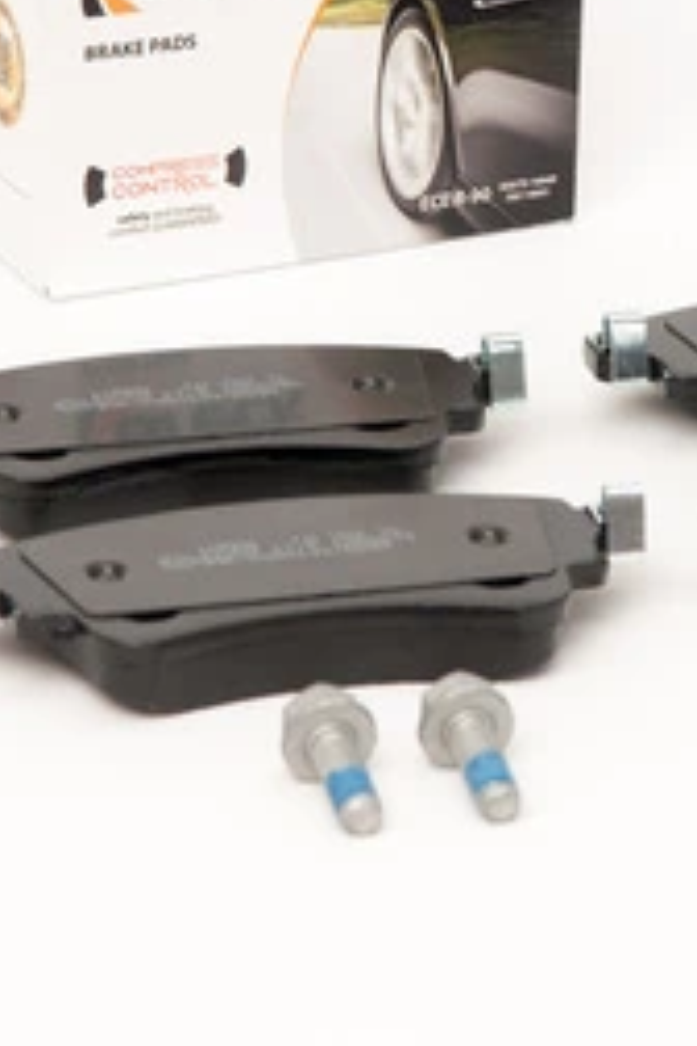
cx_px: 597
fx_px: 6214
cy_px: 266
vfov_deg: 9.6
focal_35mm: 214
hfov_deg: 6.4
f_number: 11
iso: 100
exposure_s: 1/200
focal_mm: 60
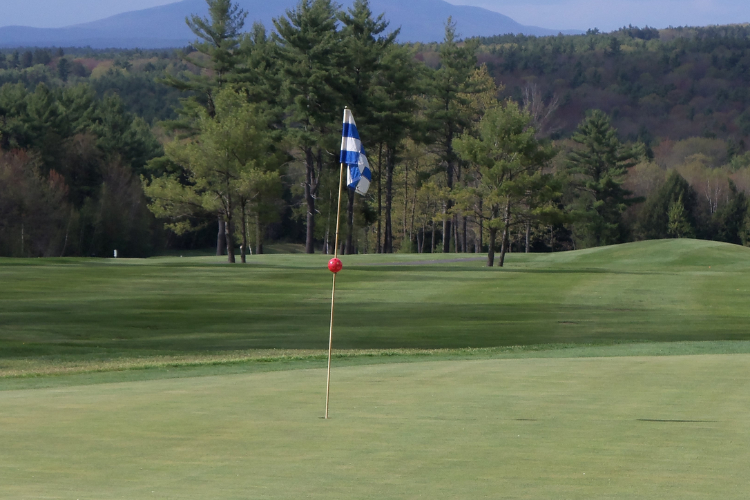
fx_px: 3791
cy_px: 271
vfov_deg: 7.5
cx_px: 392
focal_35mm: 182
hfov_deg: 11.3
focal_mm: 23.7
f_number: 4.7
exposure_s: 1/500
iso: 64
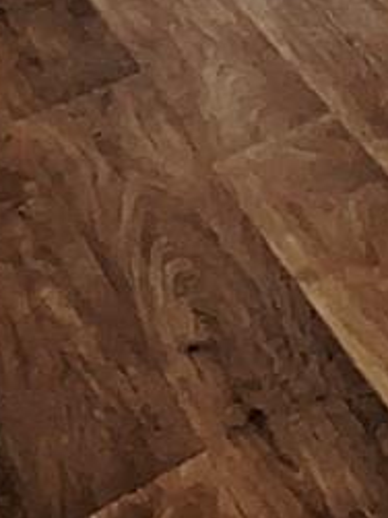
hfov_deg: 11.4
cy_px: -832
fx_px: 1586
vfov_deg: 12.7
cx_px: 960
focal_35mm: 106
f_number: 2.2
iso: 200
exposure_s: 1/24
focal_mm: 1.74
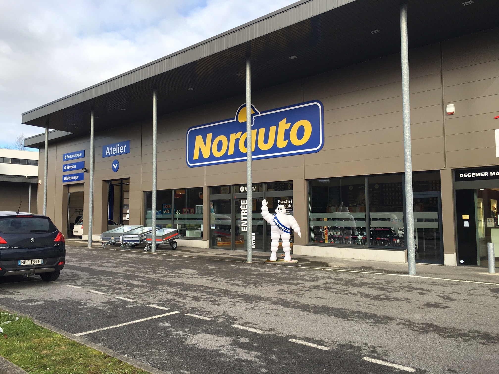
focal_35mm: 29
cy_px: 187
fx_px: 418
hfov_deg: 61.7
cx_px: 250
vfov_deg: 48.2
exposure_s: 1/545
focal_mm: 4.15
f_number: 2.2
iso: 25
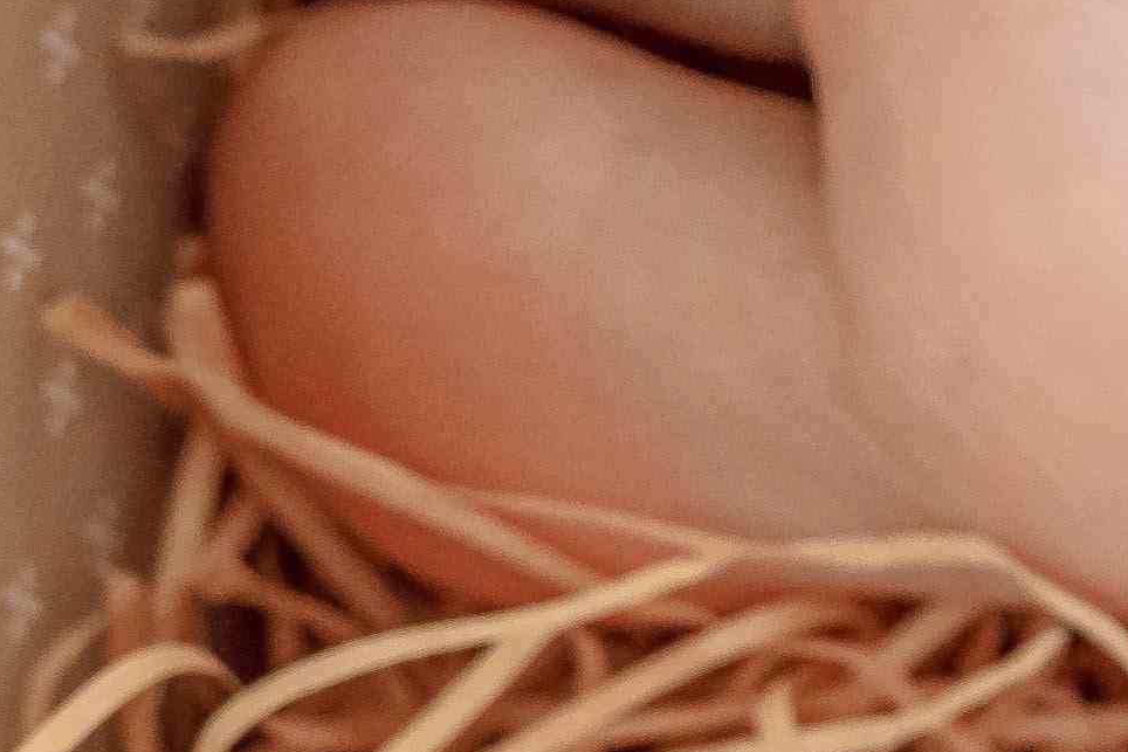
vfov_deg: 6.3
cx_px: 2337
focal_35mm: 218
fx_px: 6831
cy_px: 442
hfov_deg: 8.8
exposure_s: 1/60
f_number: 6.3
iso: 400
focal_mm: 30
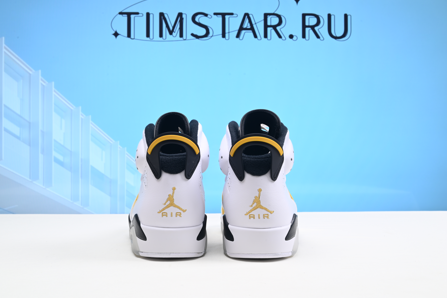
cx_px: 212
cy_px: 147
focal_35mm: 40
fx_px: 497
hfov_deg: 48.4
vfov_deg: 33.4
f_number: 16
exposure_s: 1/2
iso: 100
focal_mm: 38
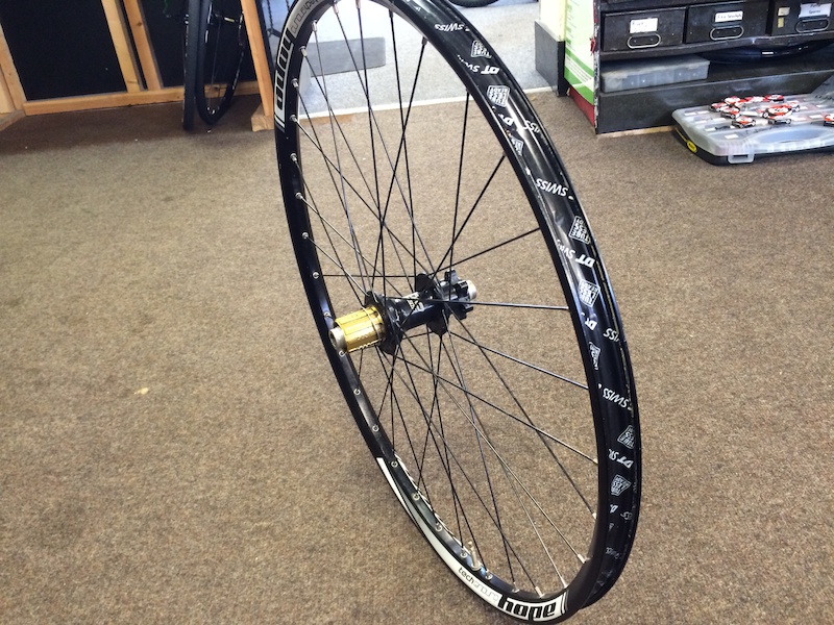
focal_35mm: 29
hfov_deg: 61.7
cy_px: 312
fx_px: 699
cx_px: 417
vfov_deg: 48.2
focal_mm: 4.15
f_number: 2.2
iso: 200
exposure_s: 1/33
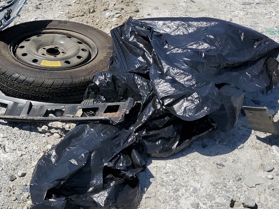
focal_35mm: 61
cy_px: 85
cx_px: -4
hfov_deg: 29.5
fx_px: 491
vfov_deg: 24.0
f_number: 1.5
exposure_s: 1/5000
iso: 50
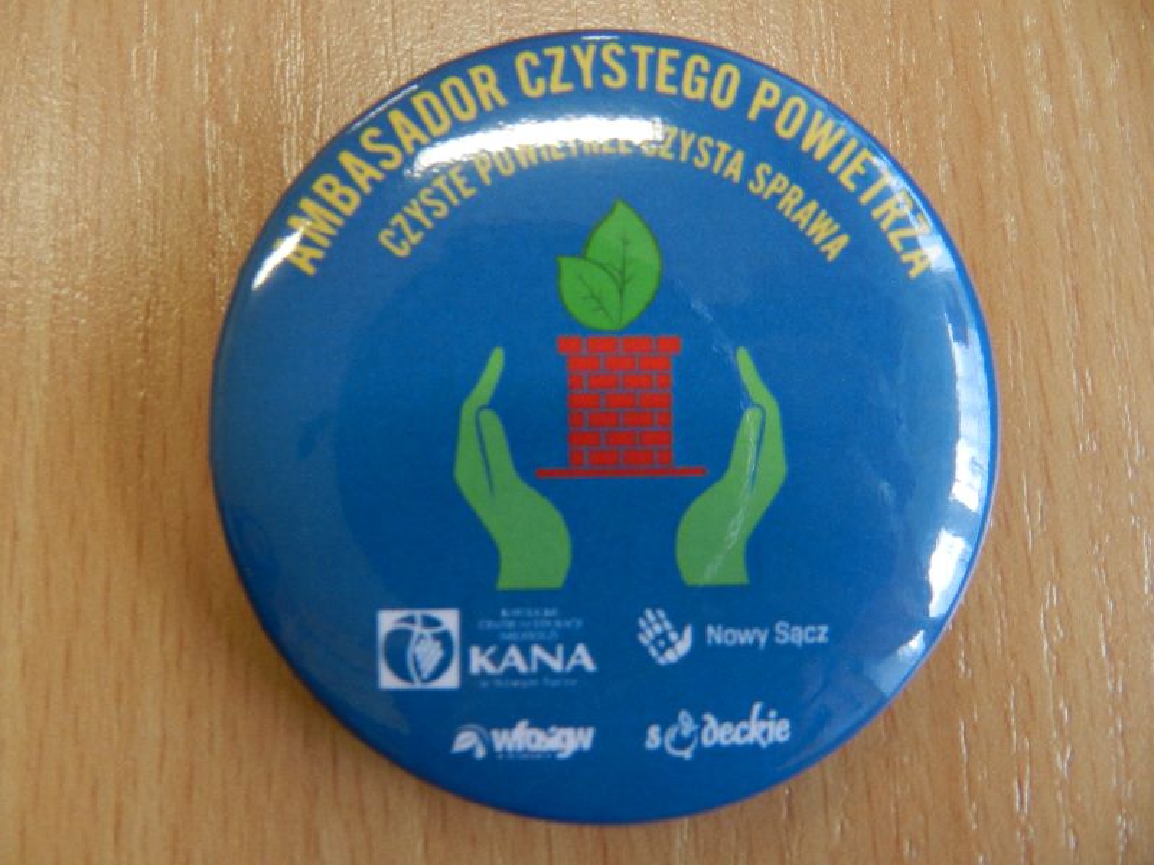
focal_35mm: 23
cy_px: 432
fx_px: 767
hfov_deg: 73.9
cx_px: 577
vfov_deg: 58.9
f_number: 3.4
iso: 160
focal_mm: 4
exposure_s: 1/30
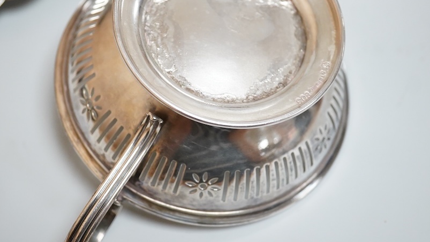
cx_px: 199
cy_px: 80
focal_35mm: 66
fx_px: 753
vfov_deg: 18.2
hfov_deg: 31.9
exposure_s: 1/320
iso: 2500
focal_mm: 30
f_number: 5
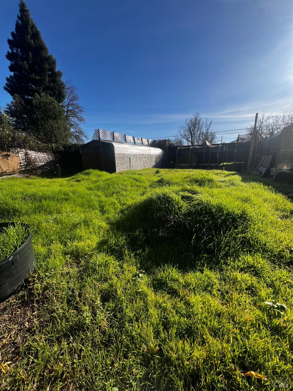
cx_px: 146
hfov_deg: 89.9
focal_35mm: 13
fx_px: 147
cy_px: 196
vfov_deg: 106.2
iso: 32
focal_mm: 1.57
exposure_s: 1/1206
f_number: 1.8
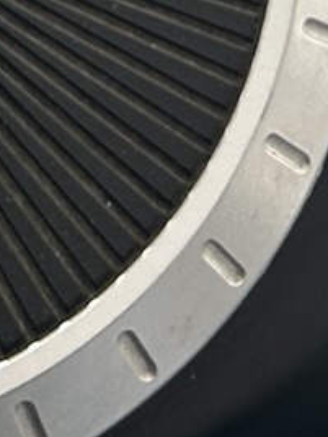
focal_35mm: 199
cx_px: -233
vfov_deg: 8.7
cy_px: -731
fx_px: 2514
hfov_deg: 7.3
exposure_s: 1/154
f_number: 1.5
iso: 64
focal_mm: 5.7
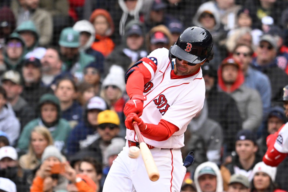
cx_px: 130
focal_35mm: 752
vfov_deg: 1.8
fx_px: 6016
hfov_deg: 2.7
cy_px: 148
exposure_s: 1/2500
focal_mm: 440
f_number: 5.6
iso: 2800
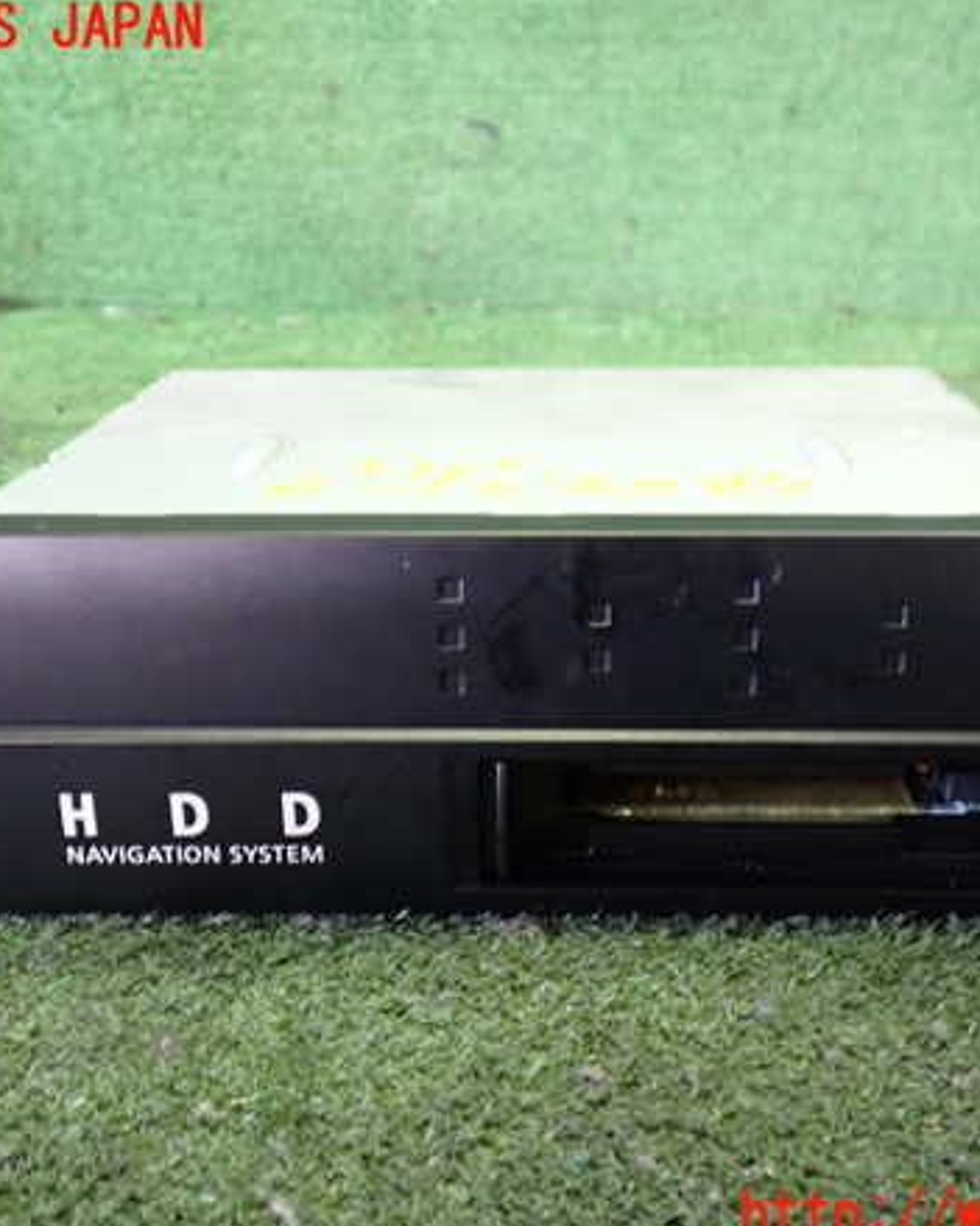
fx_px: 1451
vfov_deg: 45.8
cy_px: 623
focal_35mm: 40
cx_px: 533
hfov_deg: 37.3
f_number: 2.3
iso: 800
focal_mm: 5.4
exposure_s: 1/30
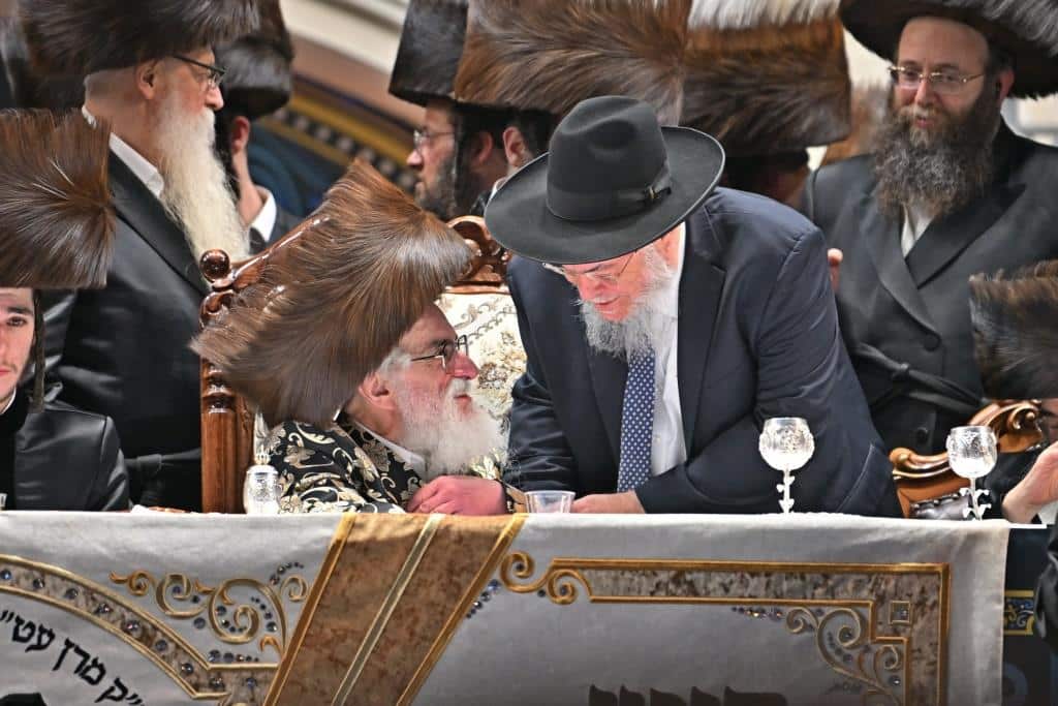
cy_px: 353
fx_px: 8817
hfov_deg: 6.9
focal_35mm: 300
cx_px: 529
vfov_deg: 4.6
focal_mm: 200
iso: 640
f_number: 2.8
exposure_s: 1/640
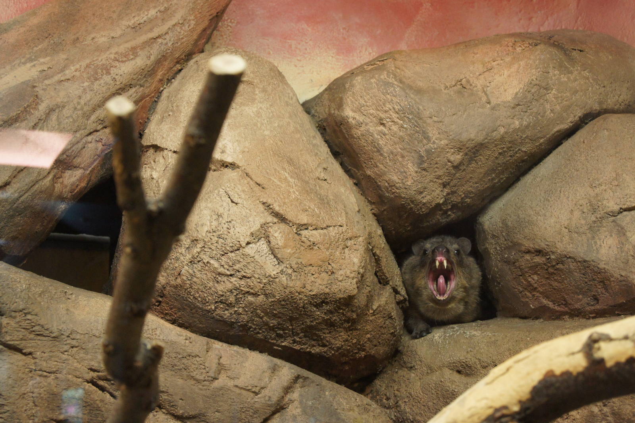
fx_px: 1455
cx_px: 318
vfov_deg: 16.6
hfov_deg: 24.6
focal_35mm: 82
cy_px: 212
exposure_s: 1/50
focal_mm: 55
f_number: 5.6
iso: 1600
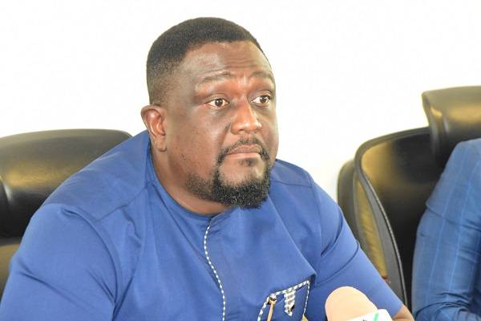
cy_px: 160
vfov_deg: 10.8
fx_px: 1703
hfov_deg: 16.1
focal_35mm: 128
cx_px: 240
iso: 4000
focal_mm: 85
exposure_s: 1/60
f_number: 9
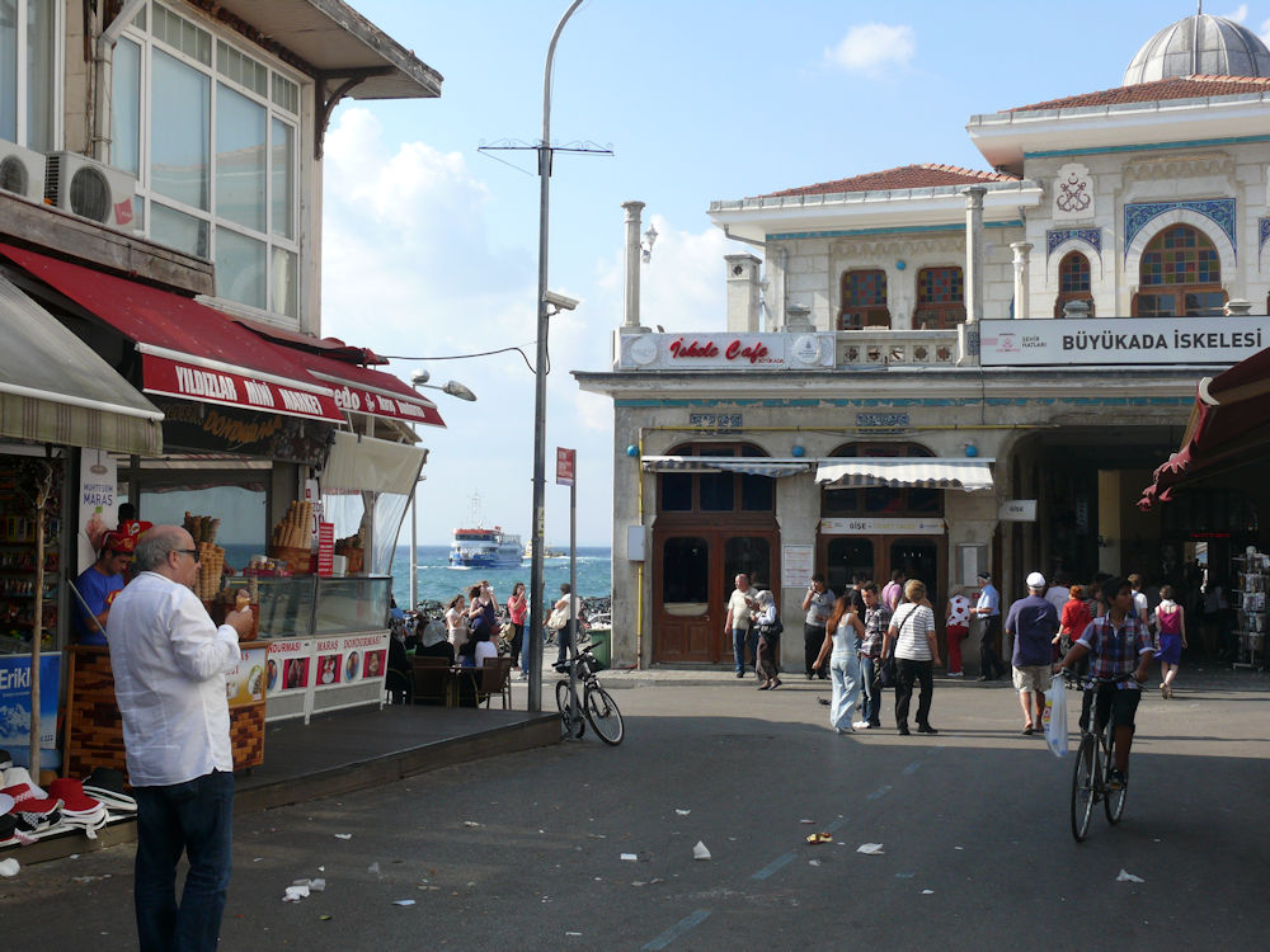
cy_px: 476
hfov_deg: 41.2
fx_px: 1688
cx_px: 635
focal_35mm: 46
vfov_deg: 31.5
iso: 100
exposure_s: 1/320
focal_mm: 9.7
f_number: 5.6
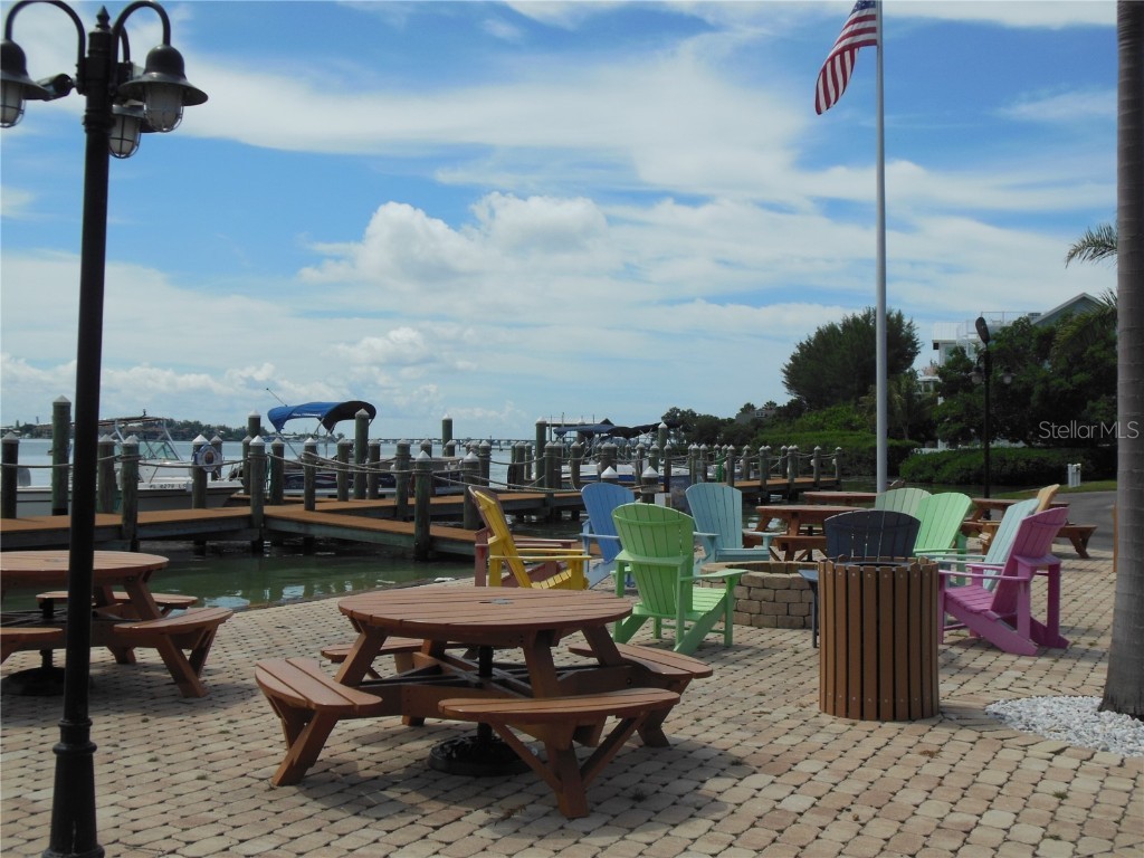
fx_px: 1421
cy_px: 429
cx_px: 572
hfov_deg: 43.9
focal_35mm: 43
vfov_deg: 33.6
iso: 125
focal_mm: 7.7
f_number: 7.5
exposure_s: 1/640
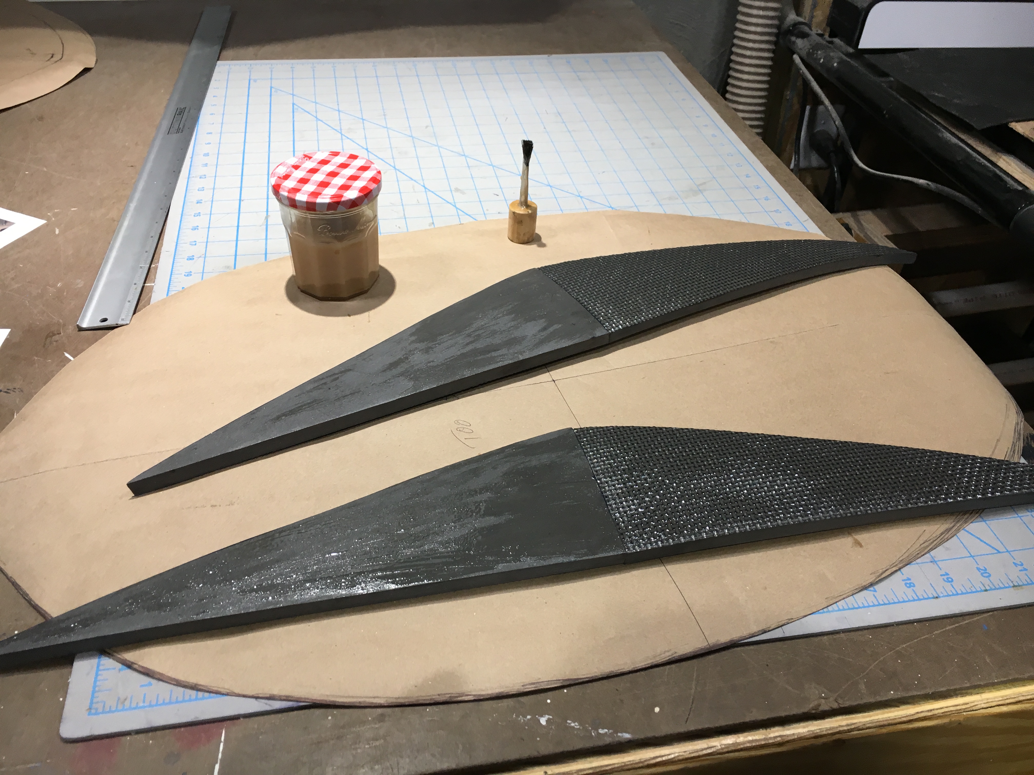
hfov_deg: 61.7
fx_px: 866
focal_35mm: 29
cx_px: 517
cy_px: 388
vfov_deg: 48.2
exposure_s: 1/30
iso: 32
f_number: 2.2
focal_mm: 4.15
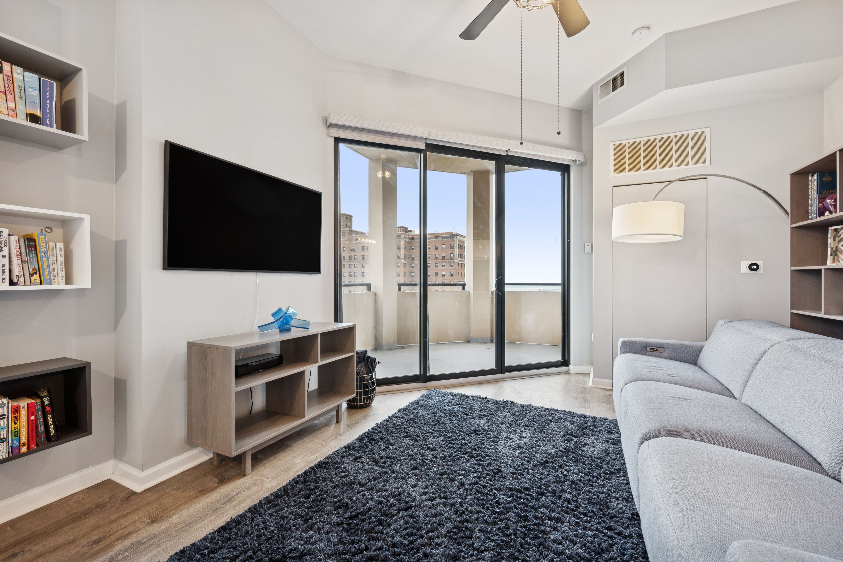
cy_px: 281
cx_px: 422
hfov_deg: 100.4
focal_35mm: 15
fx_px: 351
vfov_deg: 77.3
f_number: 8
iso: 200
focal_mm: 15
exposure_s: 1/60
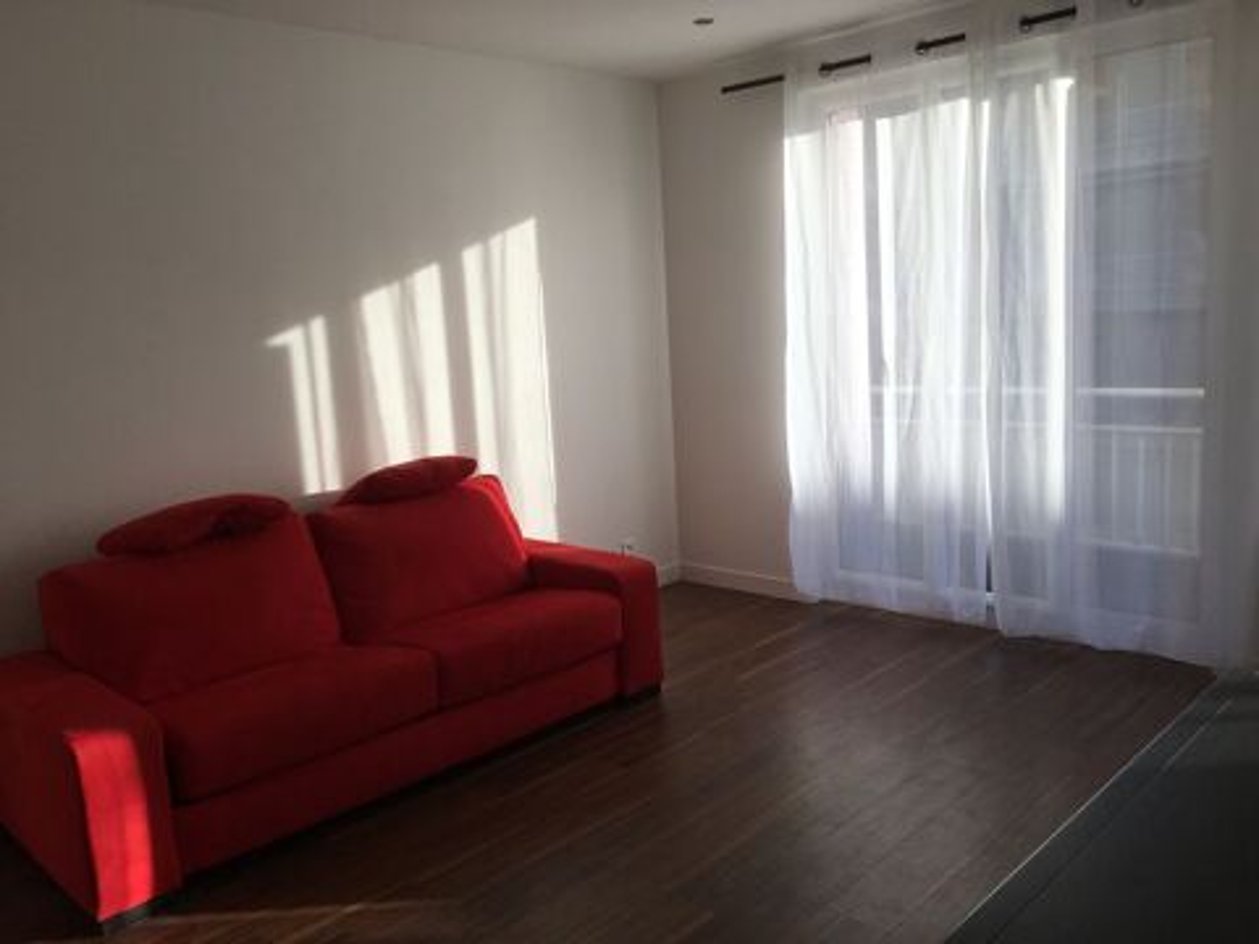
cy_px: 472
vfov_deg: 48.2
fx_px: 1055
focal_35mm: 29
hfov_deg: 61.7
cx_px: 630
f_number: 2.2
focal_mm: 4.15
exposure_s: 1/646
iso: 25
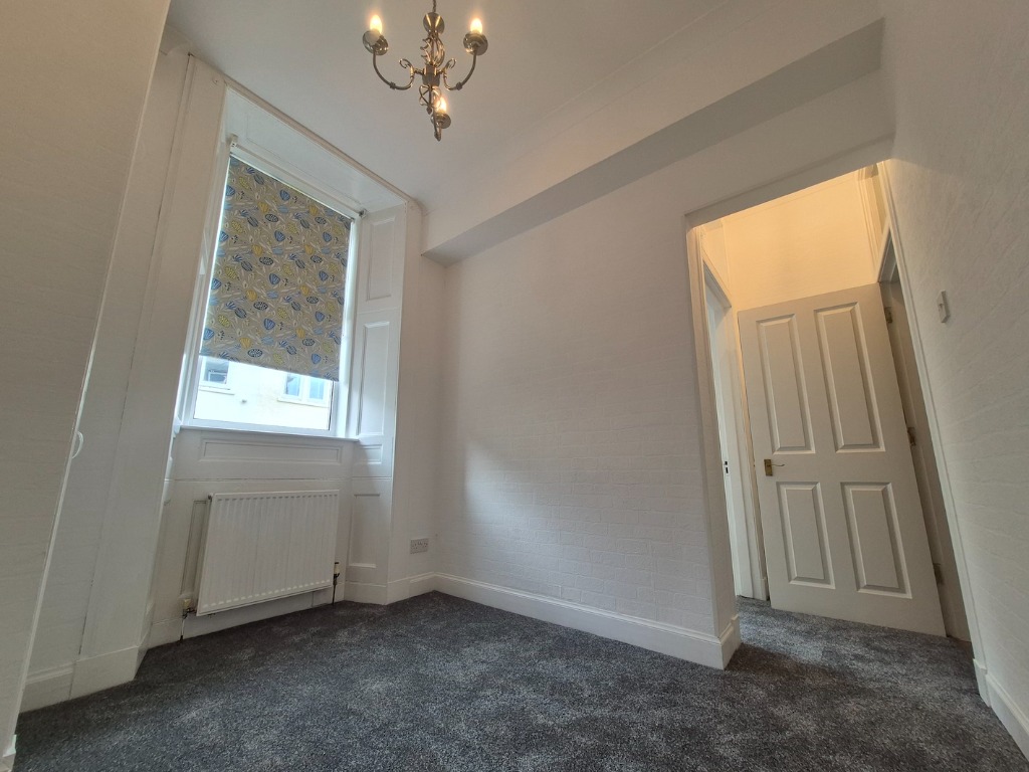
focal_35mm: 13
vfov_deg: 89.9
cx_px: 514
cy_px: 386
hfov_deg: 106.2
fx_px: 386
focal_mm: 1.74
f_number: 2.2
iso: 64
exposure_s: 1/100
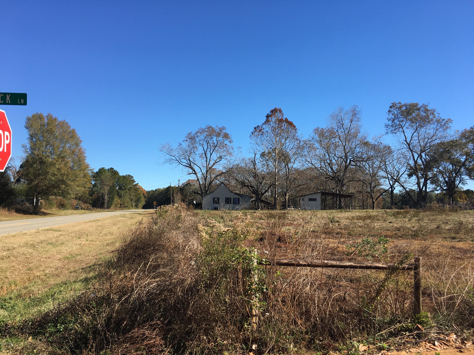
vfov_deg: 48.2
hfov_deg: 61.7
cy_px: 178
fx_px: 397
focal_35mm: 29
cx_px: 237
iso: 25
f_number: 2.2
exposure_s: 1/999
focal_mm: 4.15
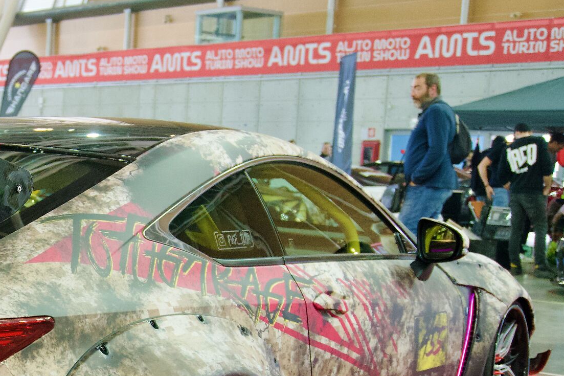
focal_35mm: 75
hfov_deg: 25.5
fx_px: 1176
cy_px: 359
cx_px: -12
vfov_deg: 17.8
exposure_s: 1/160
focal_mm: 23
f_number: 4.5
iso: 2500
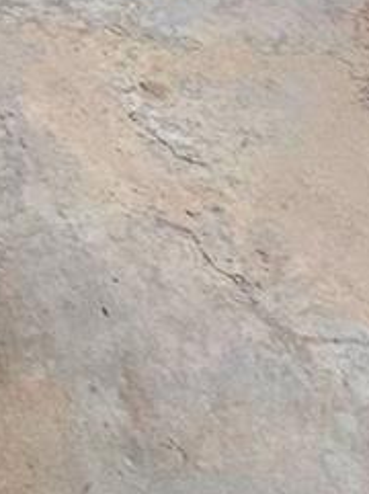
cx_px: -141
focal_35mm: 83
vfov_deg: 14.5
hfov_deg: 16.5
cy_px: -715
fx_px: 1183
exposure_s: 1/30
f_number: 2.2
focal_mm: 2.2
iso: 640
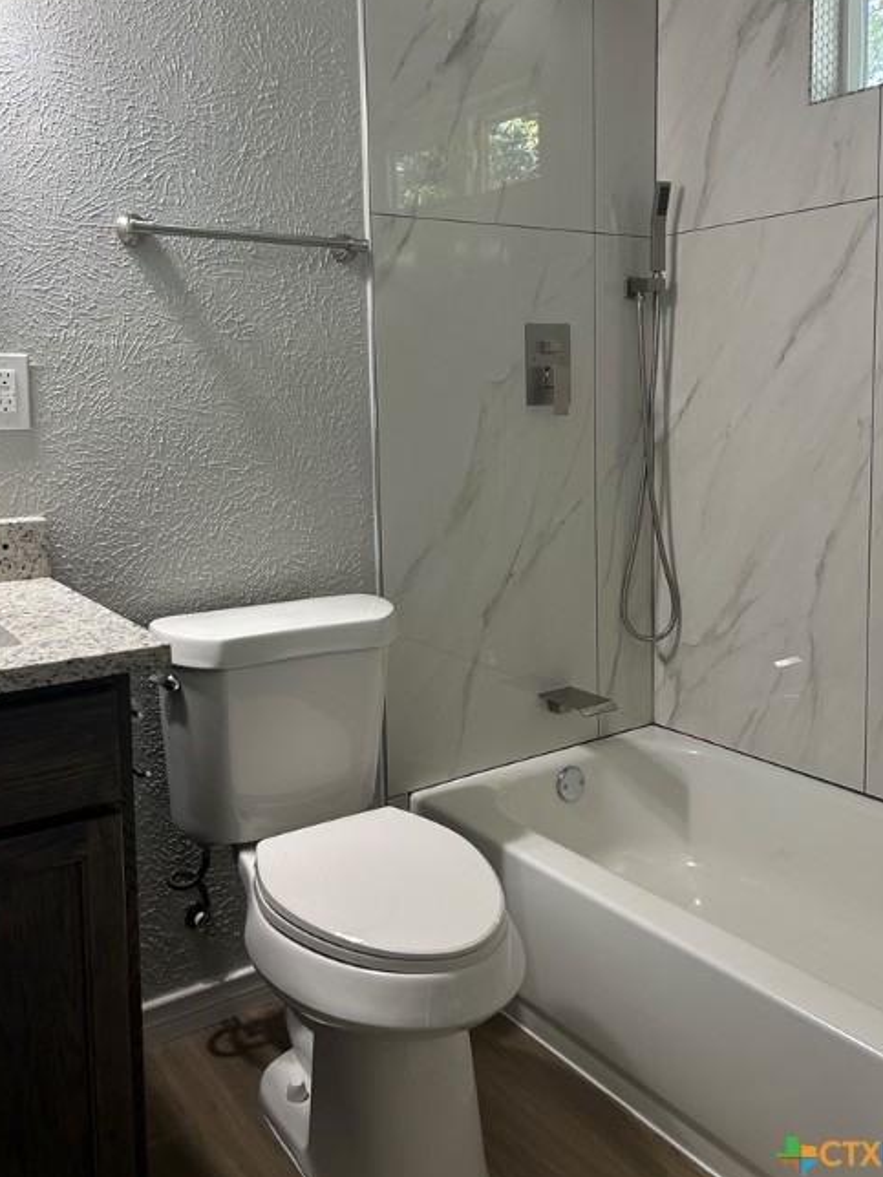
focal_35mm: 31
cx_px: 448
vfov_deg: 58.1
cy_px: 501
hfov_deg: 45.4
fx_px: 1054
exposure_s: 1/60
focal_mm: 5.7
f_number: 1.5
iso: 100
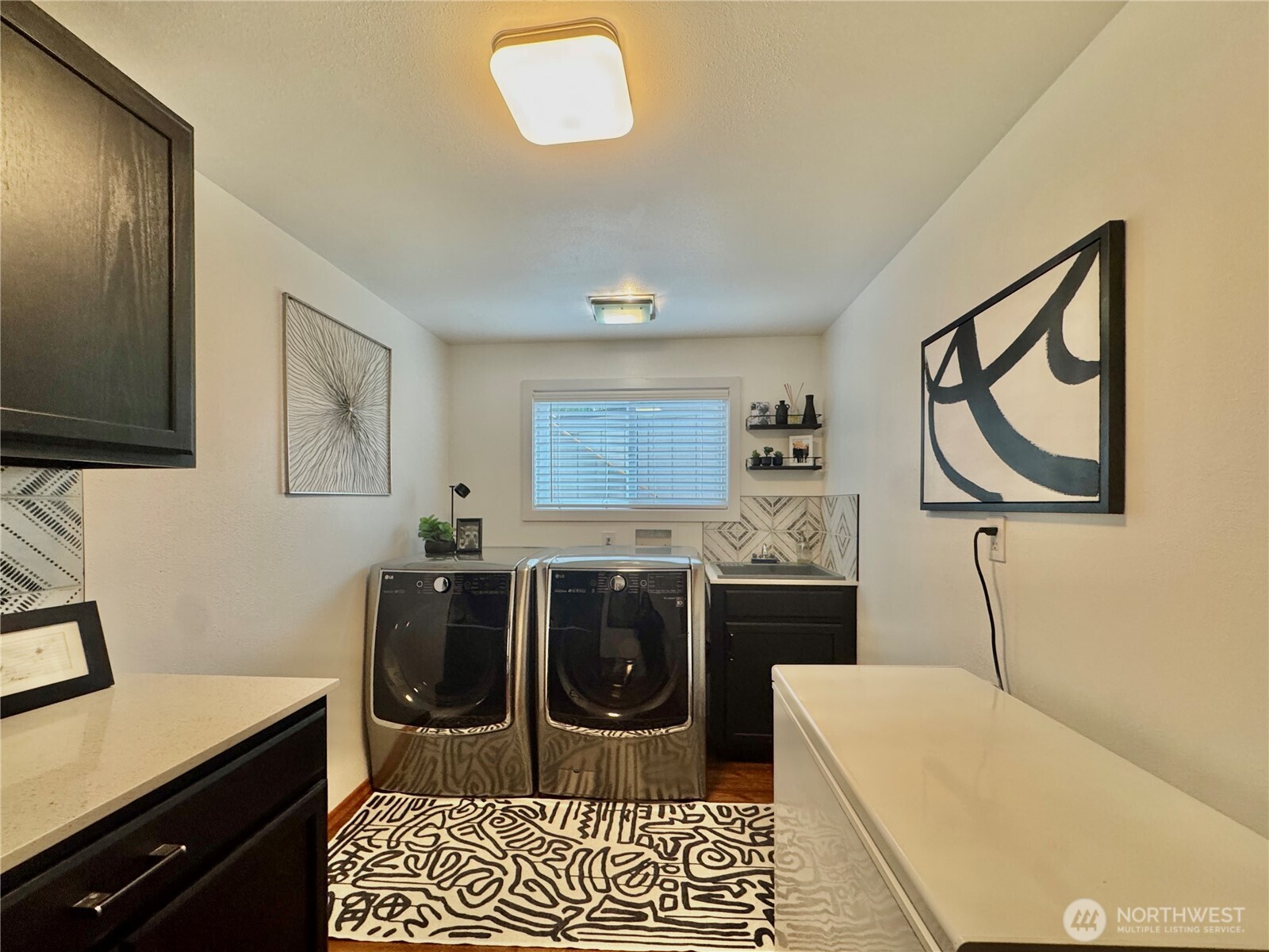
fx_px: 513
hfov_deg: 102.1
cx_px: 634
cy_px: 476
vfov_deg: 85.7
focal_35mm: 14
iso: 320
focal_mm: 2.22
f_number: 2.2
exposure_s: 1/120
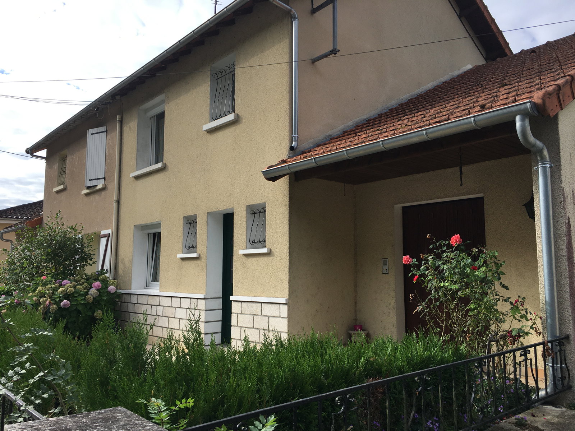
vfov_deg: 48.2
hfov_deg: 61.7
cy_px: 216
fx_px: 482
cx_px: 288
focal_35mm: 29
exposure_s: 1/1054
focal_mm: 4.15
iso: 25
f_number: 2.2
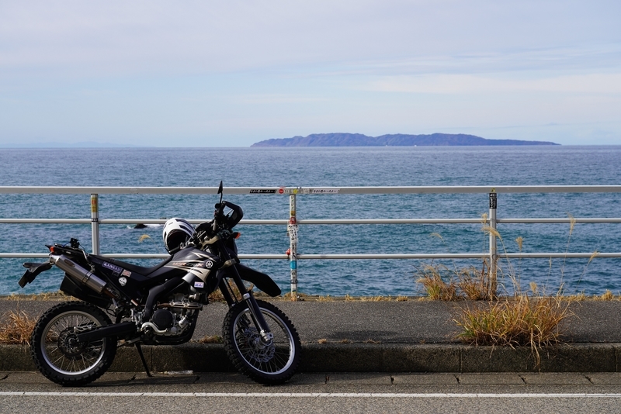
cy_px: 207
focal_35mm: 65
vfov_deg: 20.9
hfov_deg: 30.9
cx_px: 310
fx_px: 1122
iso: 100
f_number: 7.1
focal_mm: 65
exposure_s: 1/250
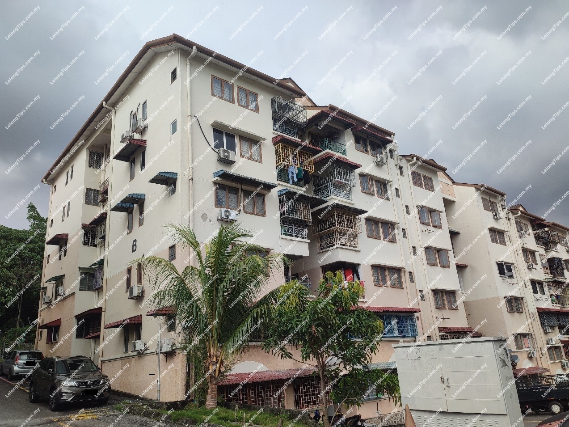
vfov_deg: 54.9
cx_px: 284
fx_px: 411
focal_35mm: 25
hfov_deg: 69.4
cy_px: 214
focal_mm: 6.04
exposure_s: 1/355
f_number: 1.9
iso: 50
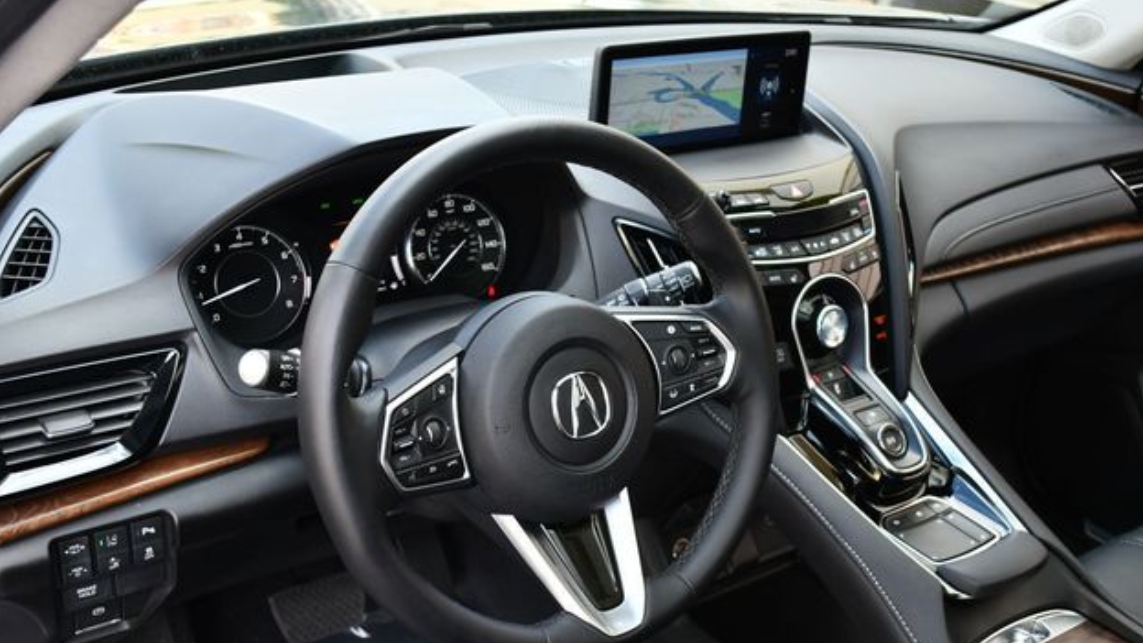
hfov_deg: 47.4
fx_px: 1303
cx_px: 581
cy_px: 355
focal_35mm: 43
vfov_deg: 27.7
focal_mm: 20
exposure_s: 1/250
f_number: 3.8
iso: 450
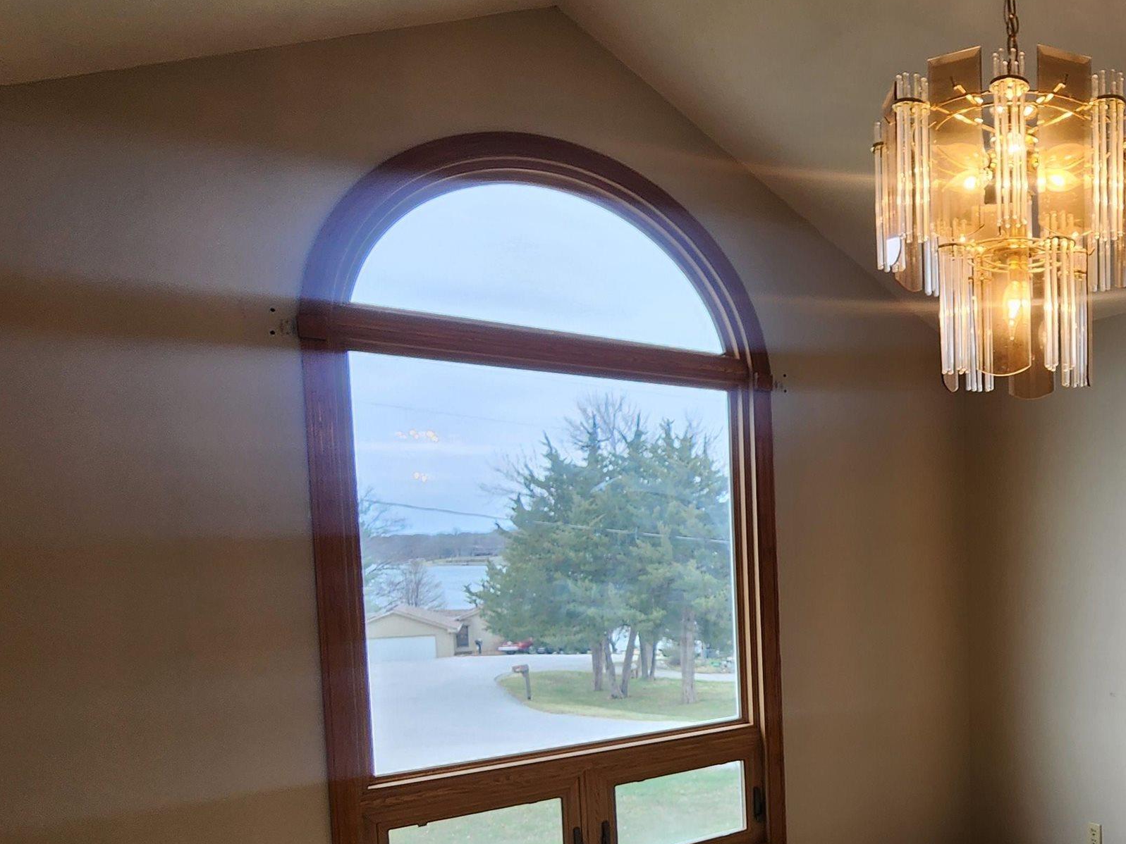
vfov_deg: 53.1
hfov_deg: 58.2
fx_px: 813
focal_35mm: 25
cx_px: 1036
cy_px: 600
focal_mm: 2.2
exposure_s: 1/120
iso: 80
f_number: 2.2
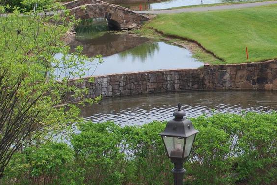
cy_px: 31
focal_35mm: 133
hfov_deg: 15.0
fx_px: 1026
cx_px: 310
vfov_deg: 10.3
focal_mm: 35
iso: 100
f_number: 7.1
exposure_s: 1/200
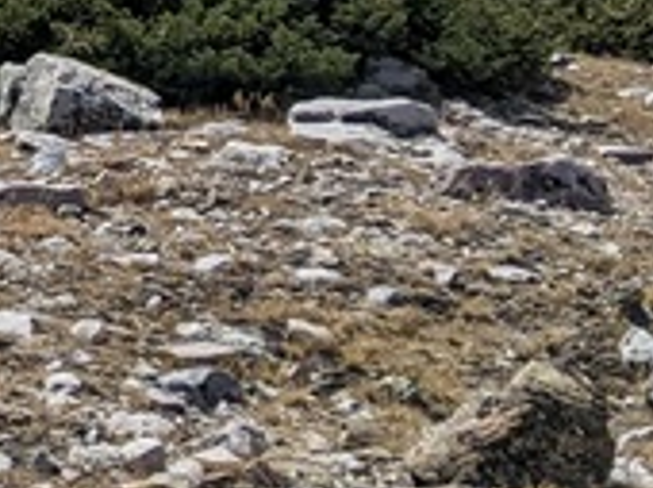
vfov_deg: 8.9
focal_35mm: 163
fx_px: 3071
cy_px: -211
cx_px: -749
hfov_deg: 10.8
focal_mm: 4.44
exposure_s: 1/7812
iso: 46
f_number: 1.8
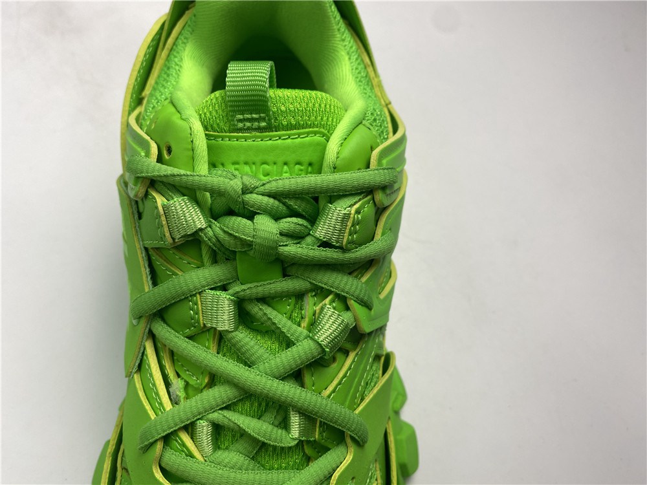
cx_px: 324
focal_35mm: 26
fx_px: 486
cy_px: 242
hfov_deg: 67.3
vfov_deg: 53.1
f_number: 1.8
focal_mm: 4.25
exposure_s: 1/100
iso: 32
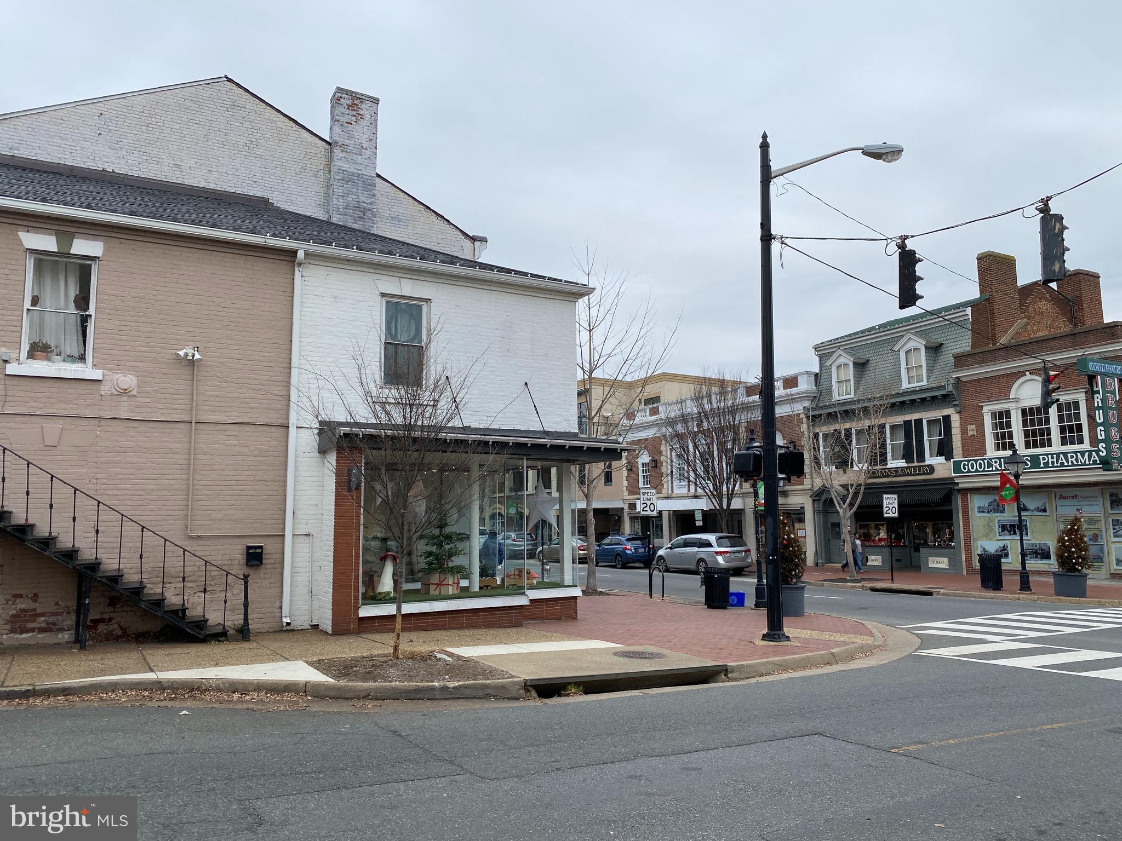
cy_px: 420
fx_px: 843
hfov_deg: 67.3
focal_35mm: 26
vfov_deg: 53.1
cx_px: 561
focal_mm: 4.25
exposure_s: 1/1157
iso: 32
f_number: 1.8
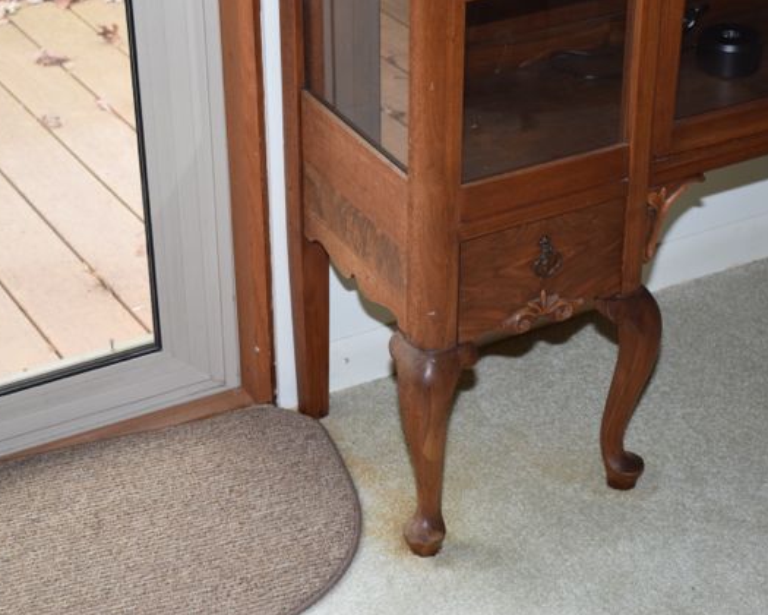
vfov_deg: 19.4
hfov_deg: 24.1
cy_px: 310
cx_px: 423
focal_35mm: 79
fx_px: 1796
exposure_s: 1/125
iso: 800
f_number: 5.6
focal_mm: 46
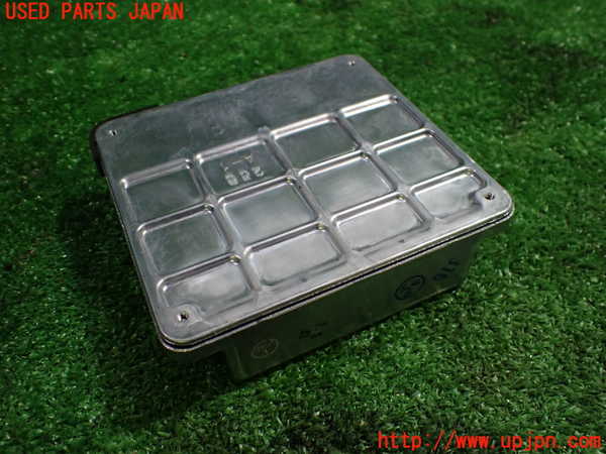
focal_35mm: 30
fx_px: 525
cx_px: 303
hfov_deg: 60.0
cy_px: 227
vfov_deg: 46.8
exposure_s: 1/125
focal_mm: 5.4
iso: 500
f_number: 2.3
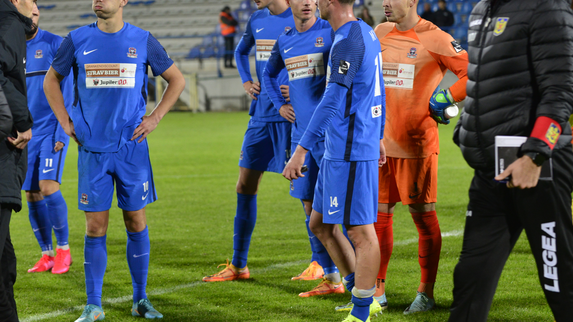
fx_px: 2127
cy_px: 141
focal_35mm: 140
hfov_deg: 15.3
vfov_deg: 8.7
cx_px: 268
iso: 1600
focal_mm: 102
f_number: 4
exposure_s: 1/320
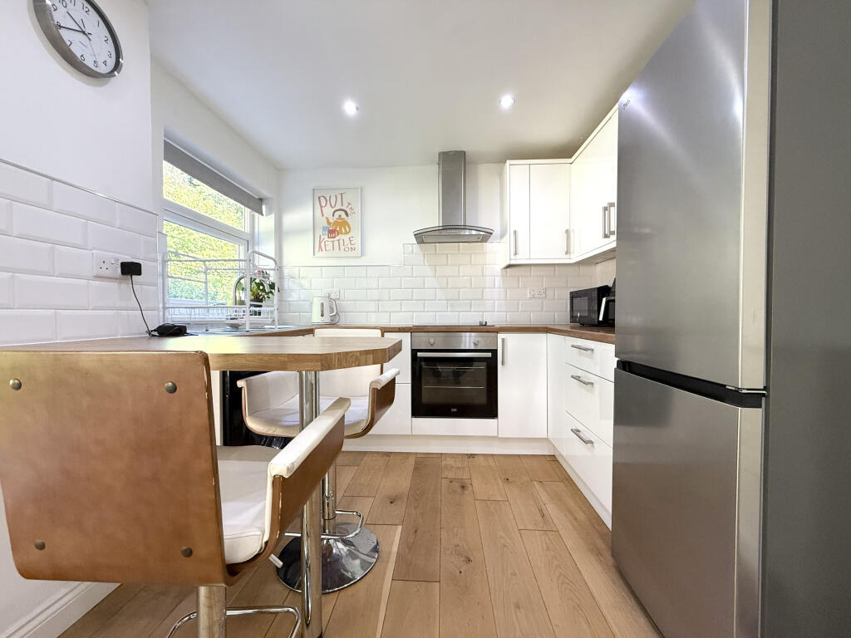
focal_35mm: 14
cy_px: 319
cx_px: 426
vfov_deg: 85.7
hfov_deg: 102.1
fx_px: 344
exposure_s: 1/99
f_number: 2.2
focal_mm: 2.22
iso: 250
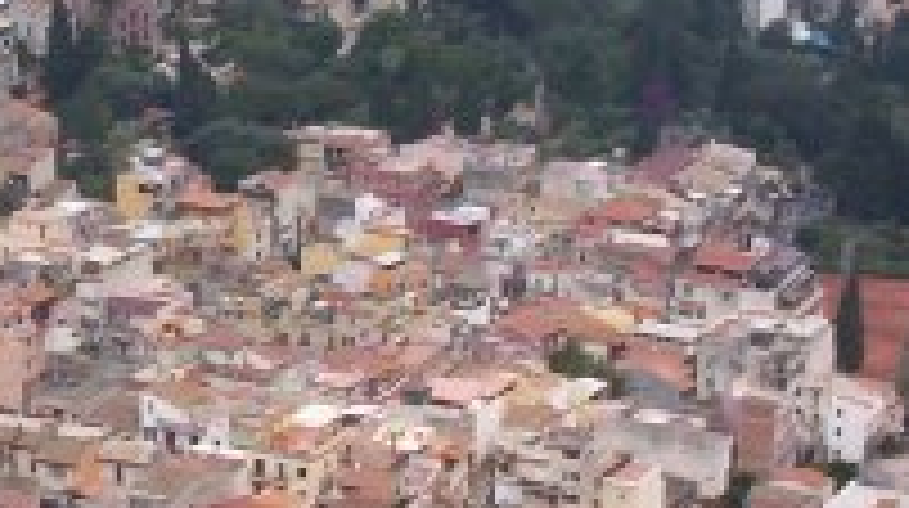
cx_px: 72
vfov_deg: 10.8
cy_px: 211
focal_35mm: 112
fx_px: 2696
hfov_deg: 18.8
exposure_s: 1/162
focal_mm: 6
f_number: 8
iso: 100
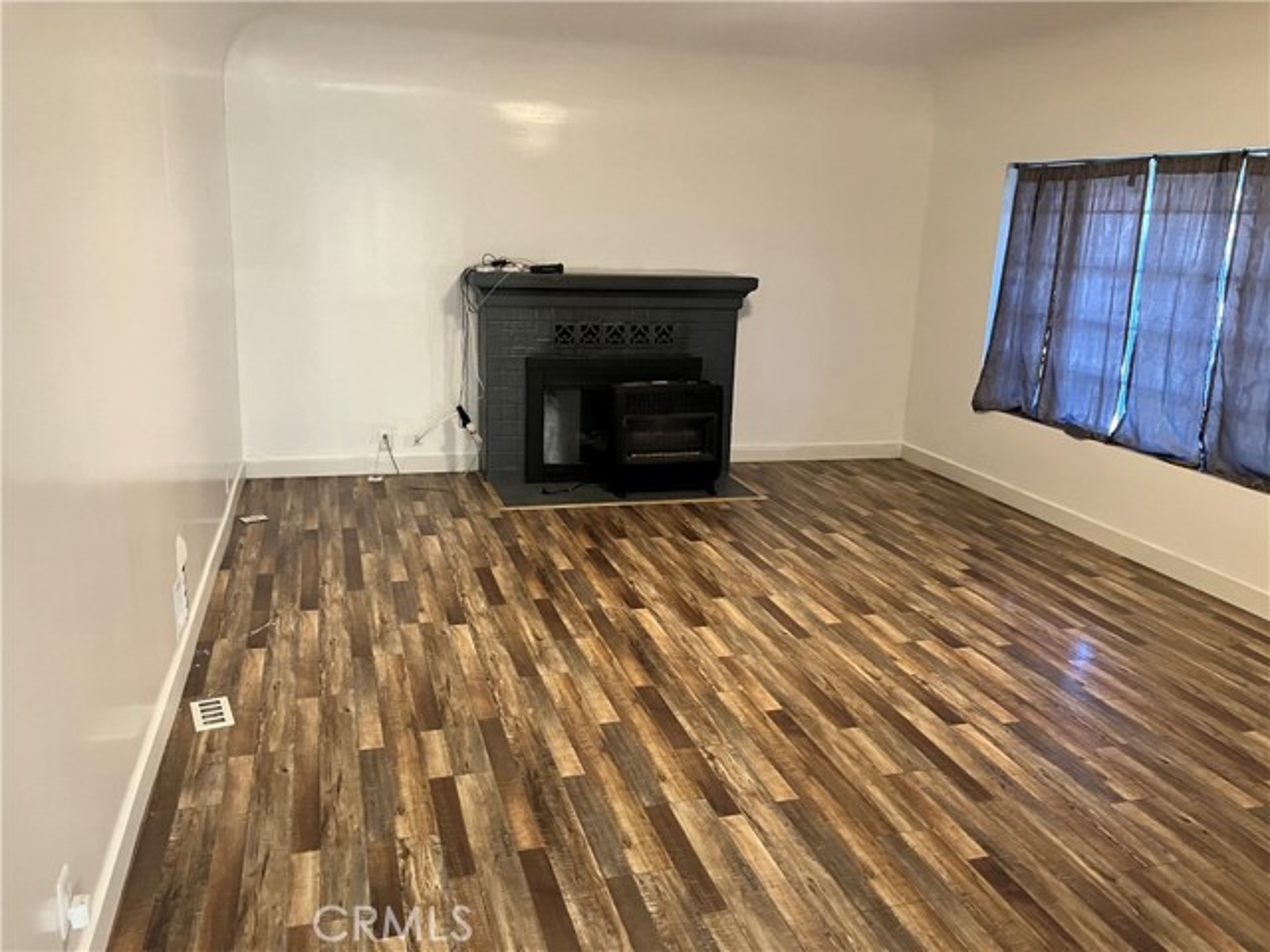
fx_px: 1027
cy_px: 476
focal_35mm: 28
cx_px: 635
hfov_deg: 63.4
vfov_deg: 49.7
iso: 250
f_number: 1.8
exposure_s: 1/59
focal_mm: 3.99
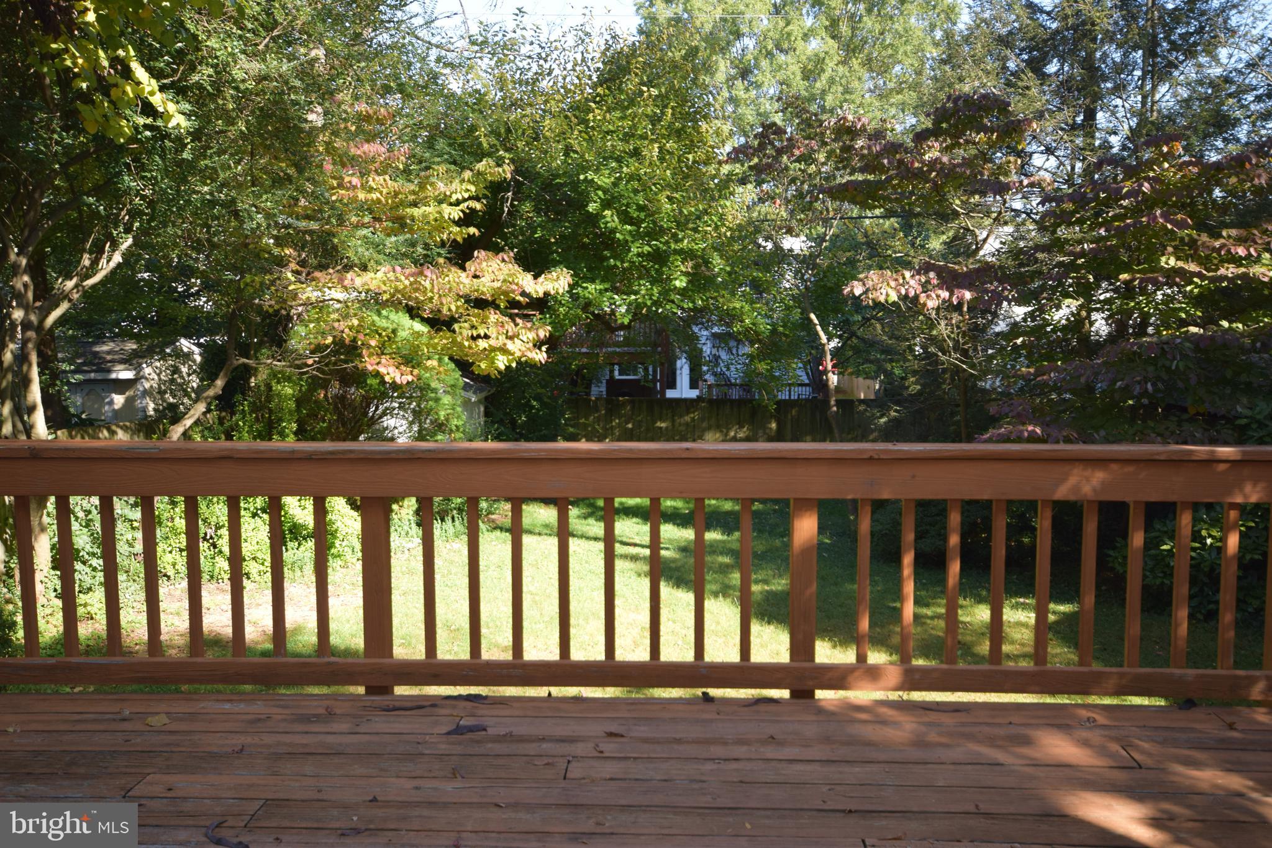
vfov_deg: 43.6
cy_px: 424
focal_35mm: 30
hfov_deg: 61.9
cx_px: 636
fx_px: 1060
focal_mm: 20
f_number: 5.6
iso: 360
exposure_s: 1/200
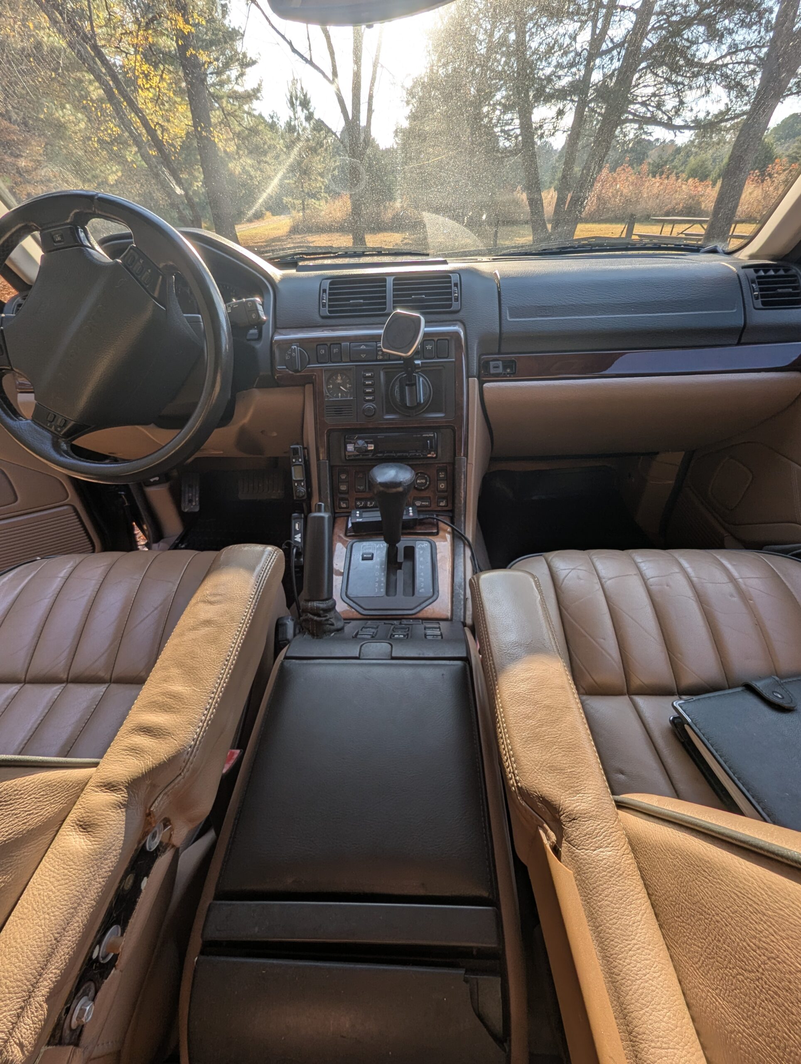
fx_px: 400
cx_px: 400
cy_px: 532
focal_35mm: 13
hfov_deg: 90.1
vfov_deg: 106.1
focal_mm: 1.95
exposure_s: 1/314
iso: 34
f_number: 2.2
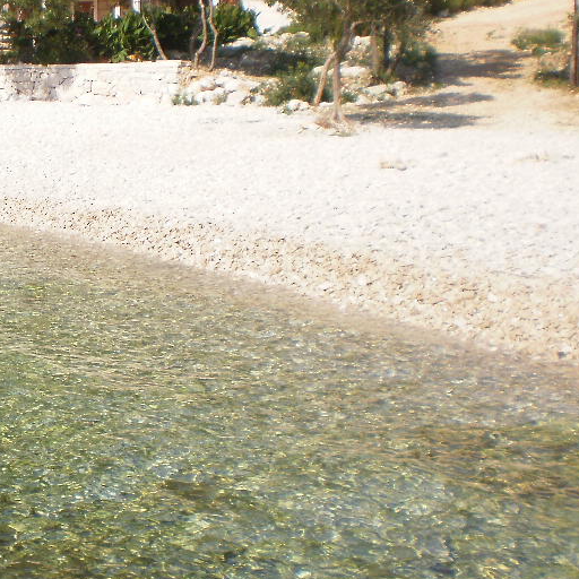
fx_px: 1590
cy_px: 168
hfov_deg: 19.7
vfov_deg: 20.5
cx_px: -75
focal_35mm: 84
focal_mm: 6.3
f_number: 4.6
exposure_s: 1/800
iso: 100
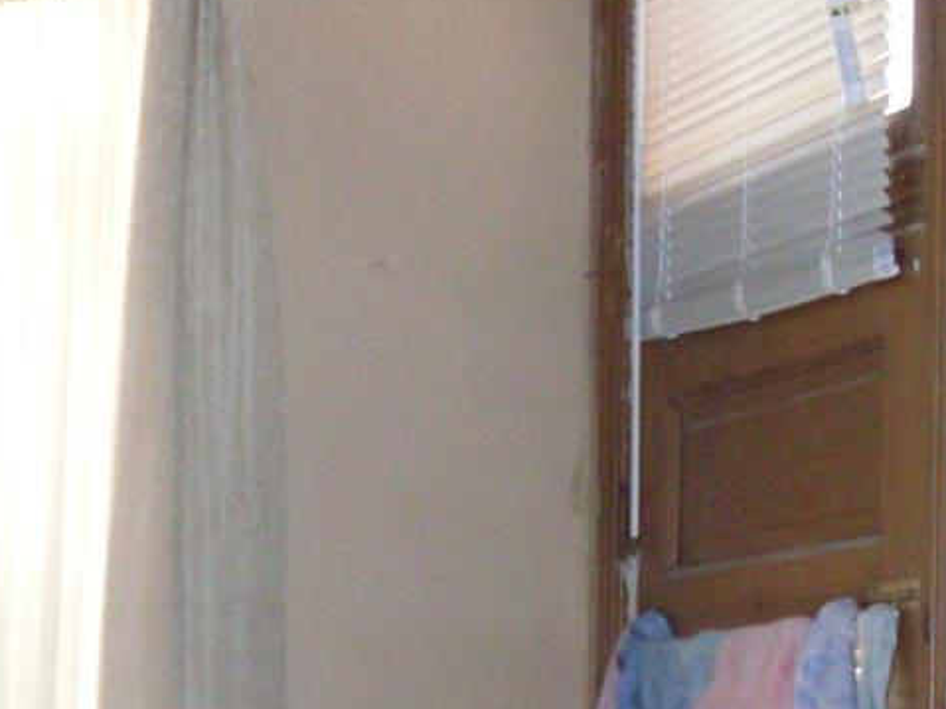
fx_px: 3470
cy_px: 1076
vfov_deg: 11.2
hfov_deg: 15.4
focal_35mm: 127
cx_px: 194
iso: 160
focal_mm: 6.3
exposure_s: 1/45
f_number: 2.8
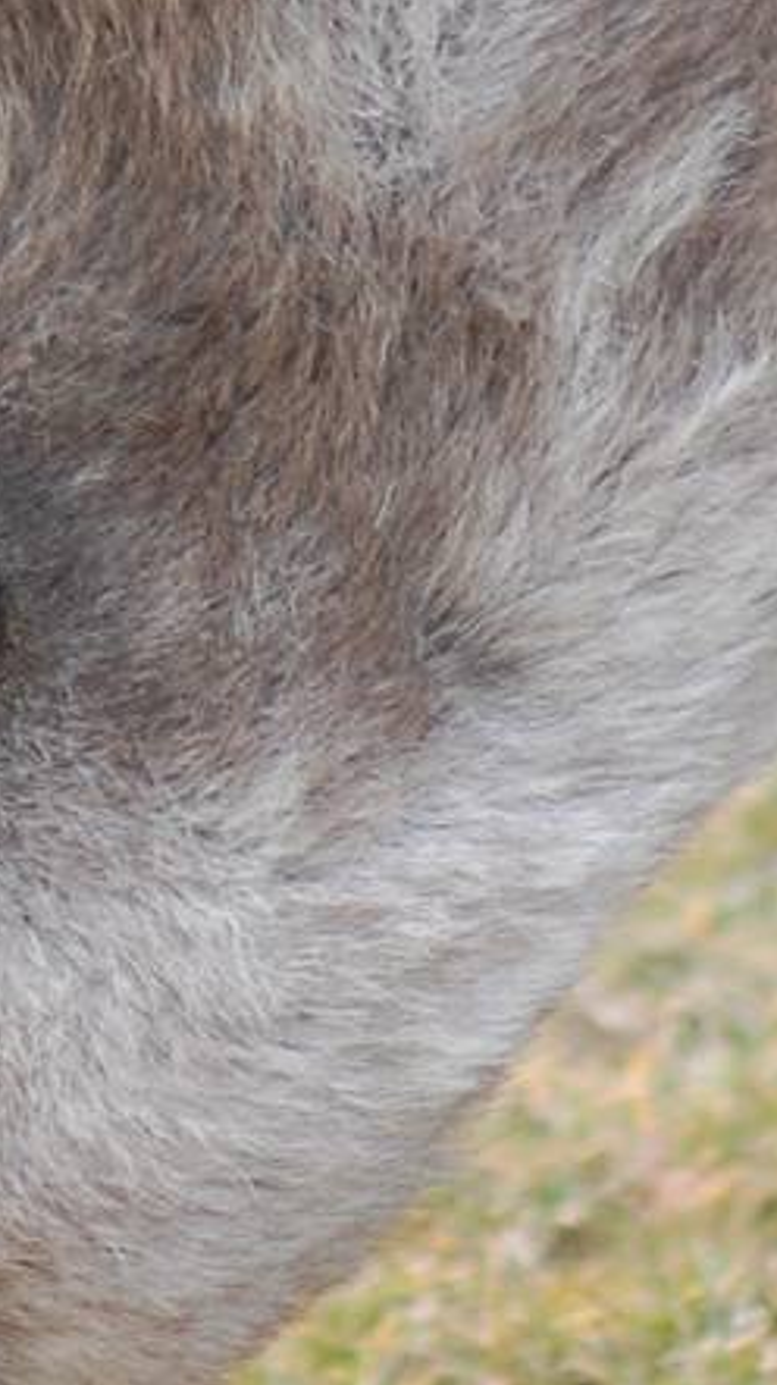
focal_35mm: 1365
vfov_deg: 1.6
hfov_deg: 0.9
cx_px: 41
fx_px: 50092
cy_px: -116
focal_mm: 240
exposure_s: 1/500
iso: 720
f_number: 5
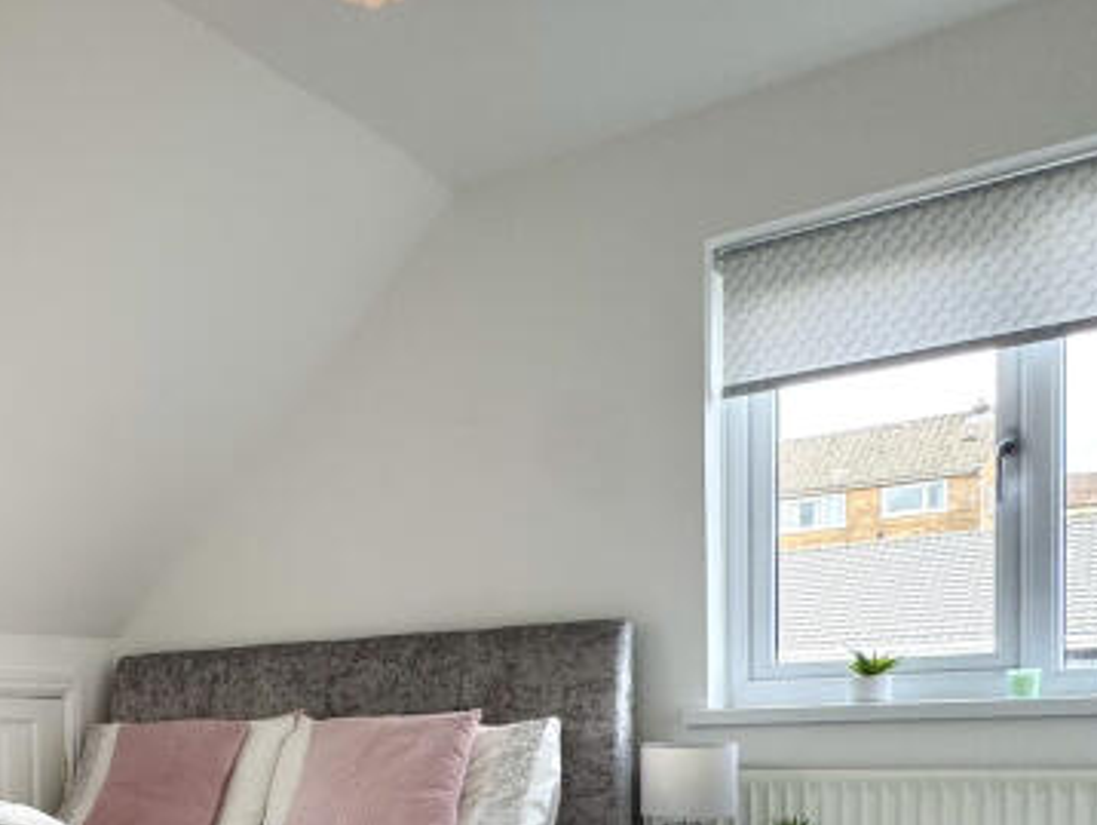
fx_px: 1268
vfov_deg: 33.6
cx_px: -159
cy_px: 782
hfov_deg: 37.6
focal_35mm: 40
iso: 50
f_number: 2.2
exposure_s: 1/99
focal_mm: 2.22
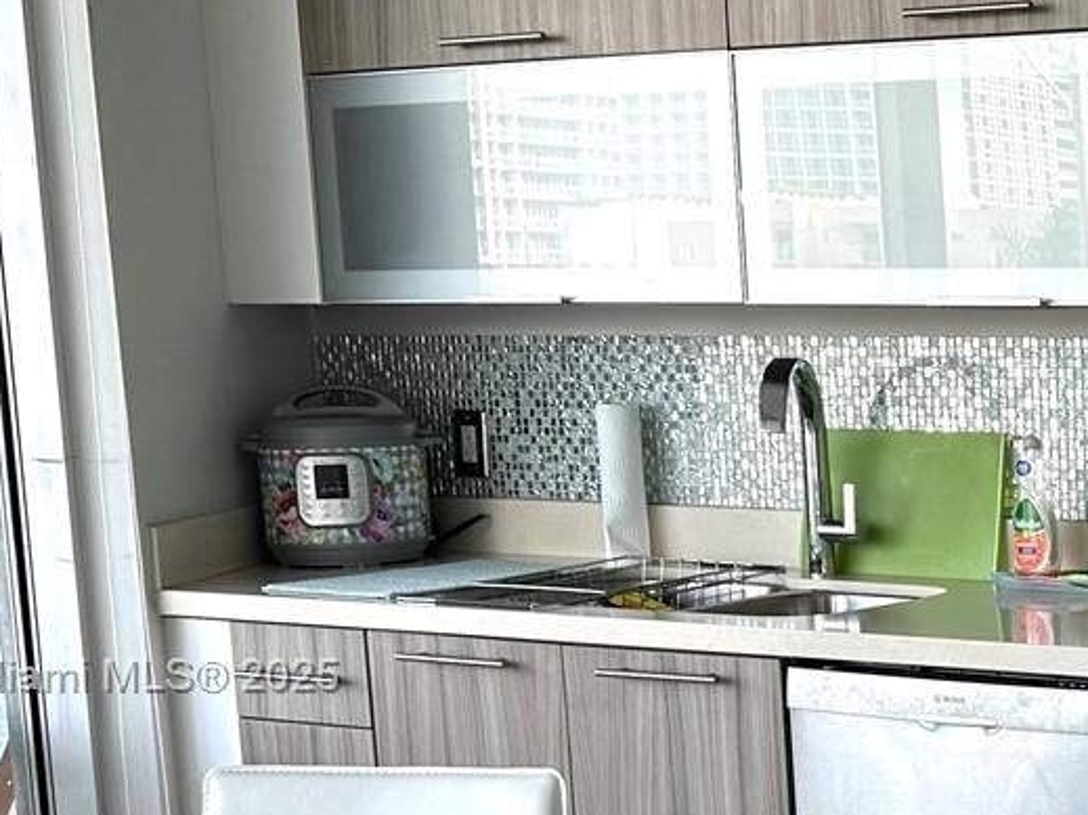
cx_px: 1346
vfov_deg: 19.6
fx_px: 2325
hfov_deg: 23.7
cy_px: 679
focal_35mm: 74
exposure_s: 1/205
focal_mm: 6.86
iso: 80
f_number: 1.78
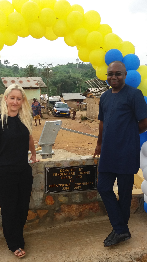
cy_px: 130
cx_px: 89
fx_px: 284
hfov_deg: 28.9
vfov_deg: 49.4
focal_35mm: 41
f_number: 1.9
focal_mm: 3.7
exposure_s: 1/247
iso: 64
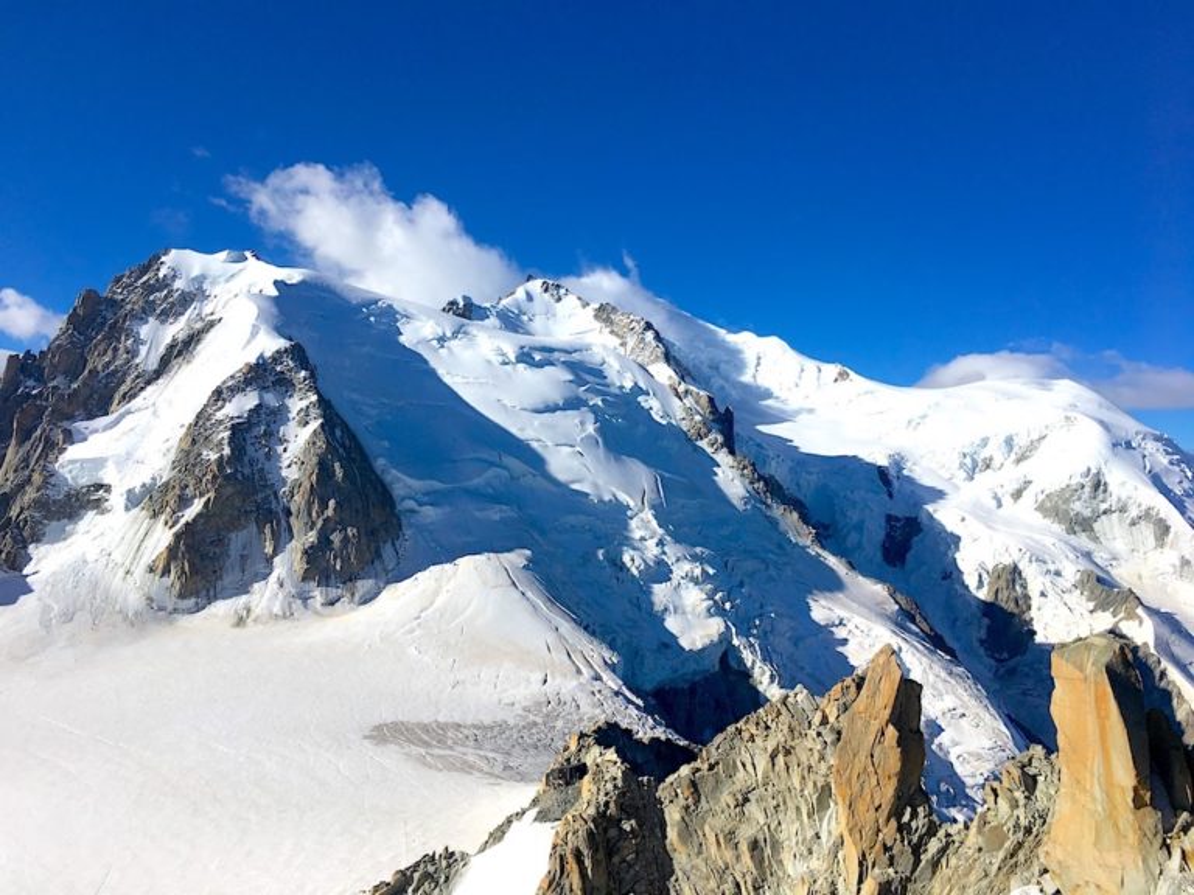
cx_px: 597
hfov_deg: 61.7
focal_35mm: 29
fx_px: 1000
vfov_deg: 48.2
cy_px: 448
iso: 25
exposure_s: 1/3497
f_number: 2.2
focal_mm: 4.15
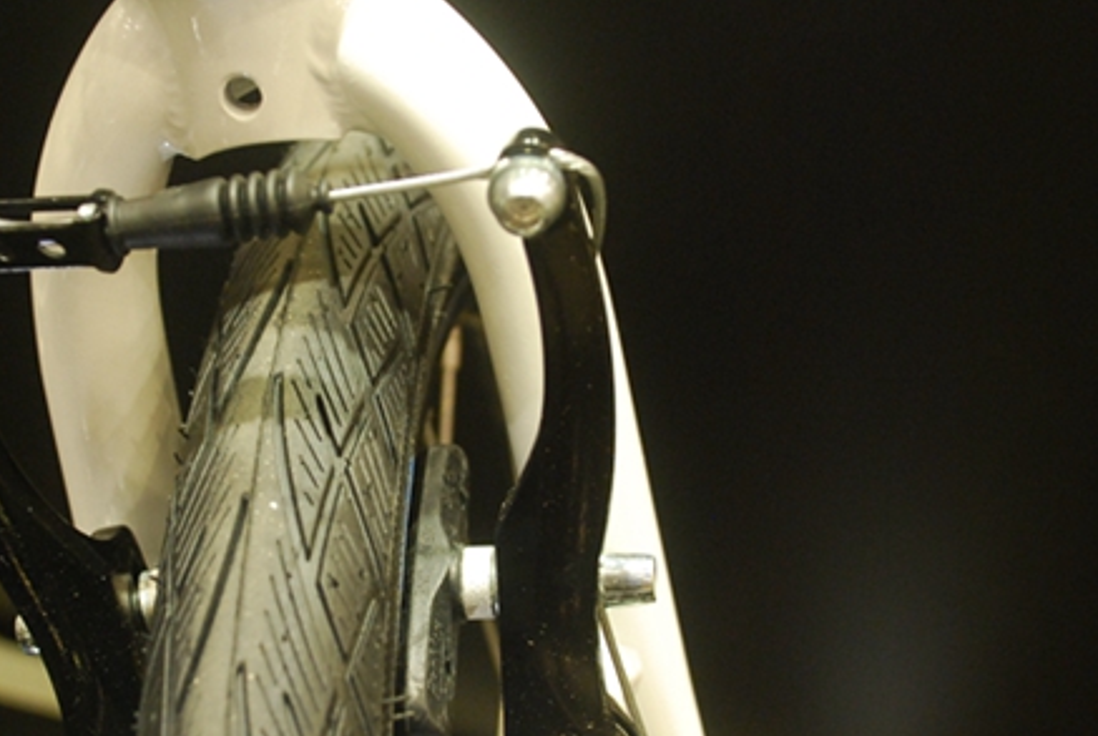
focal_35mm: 80
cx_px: 357
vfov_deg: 17.1
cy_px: 438
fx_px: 2440
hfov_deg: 25.2
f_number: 4.2
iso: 800
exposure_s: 1/20
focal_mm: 31
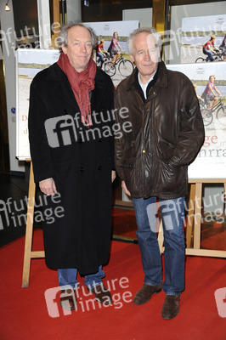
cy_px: 170
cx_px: 113
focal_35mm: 50
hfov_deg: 26.9
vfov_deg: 39.6
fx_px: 472
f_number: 5.6
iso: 800
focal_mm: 50
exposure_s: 1/160
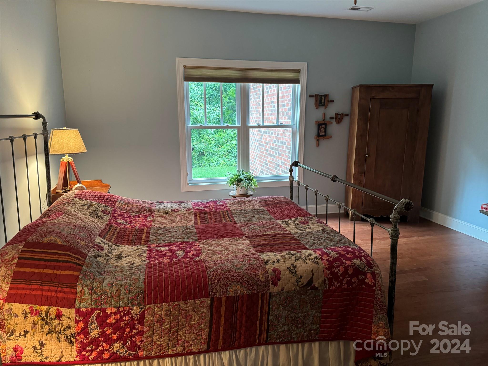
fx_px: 338
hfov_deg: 71.6
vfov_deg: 56.8
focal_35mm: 24
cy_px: 183
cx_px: 244
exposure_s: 1/60
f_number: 1.78
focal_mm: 6.76
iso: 500
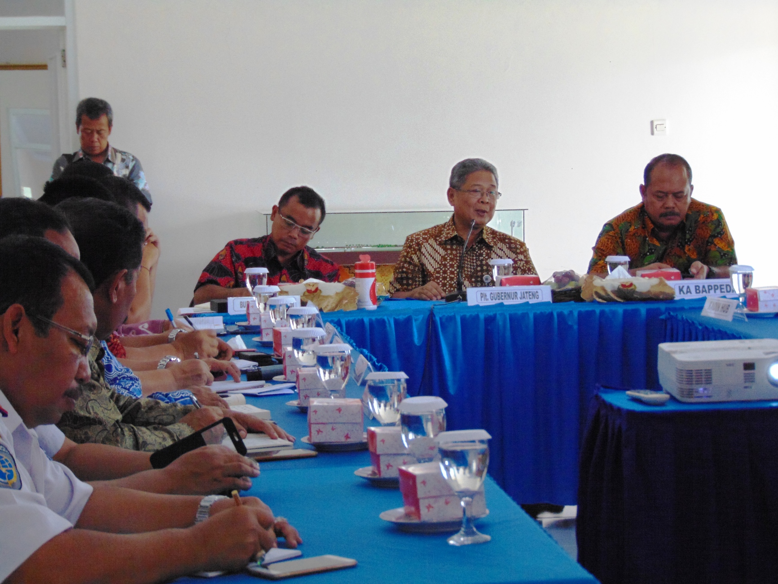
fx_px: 2427
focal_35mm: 108
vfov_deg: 13.7
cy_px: 292
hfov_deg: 18.2
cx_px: 389
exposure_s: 1/30
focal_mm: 19.4
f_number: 3.9
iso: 320
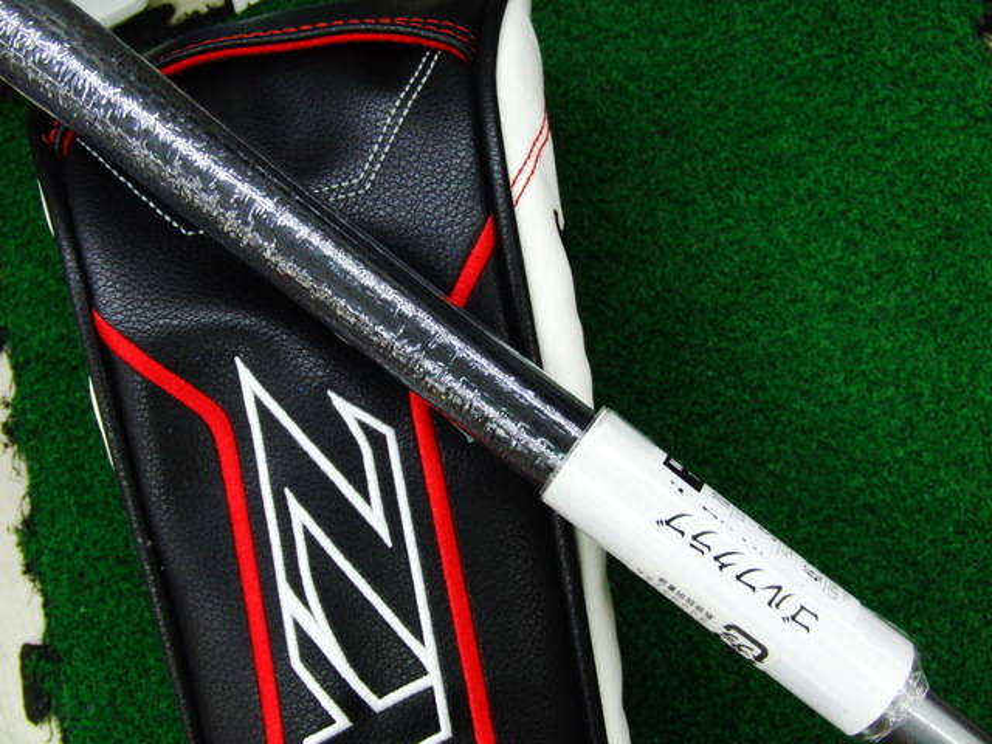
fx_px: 1060
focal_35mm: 37
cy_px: 372
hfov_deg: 50.1
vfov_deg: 38.7
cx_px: 496
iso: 400
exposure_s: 1/60
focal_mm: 6.42
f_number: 3.6
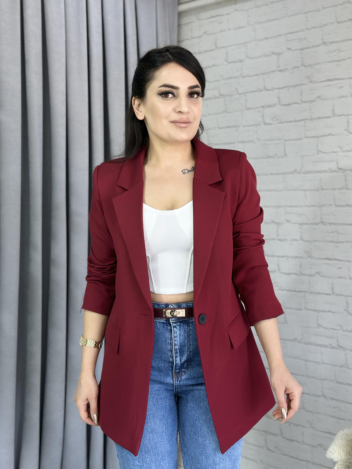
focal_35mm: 48
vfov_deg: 39.7
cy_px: 234
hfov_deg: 30.3
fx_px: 651
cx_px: 176
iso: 80
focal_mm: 6.86
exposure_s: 1/100
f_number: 1.78
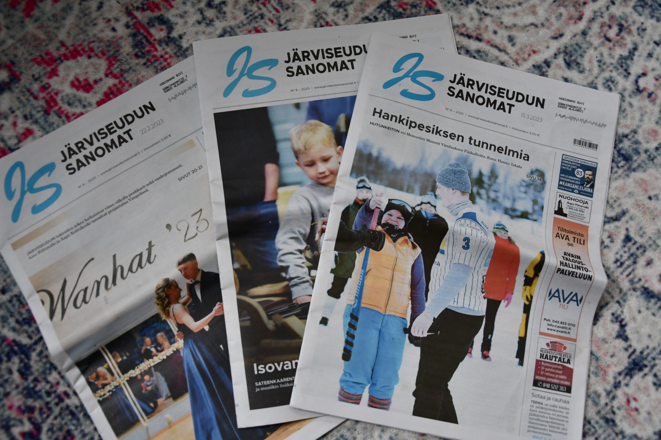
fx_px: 606
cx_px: 330
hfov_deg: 57.2
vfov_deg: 40.0
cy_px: 220
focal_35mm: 33
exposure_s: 1/250
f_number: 3.8
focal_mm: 22
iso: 560
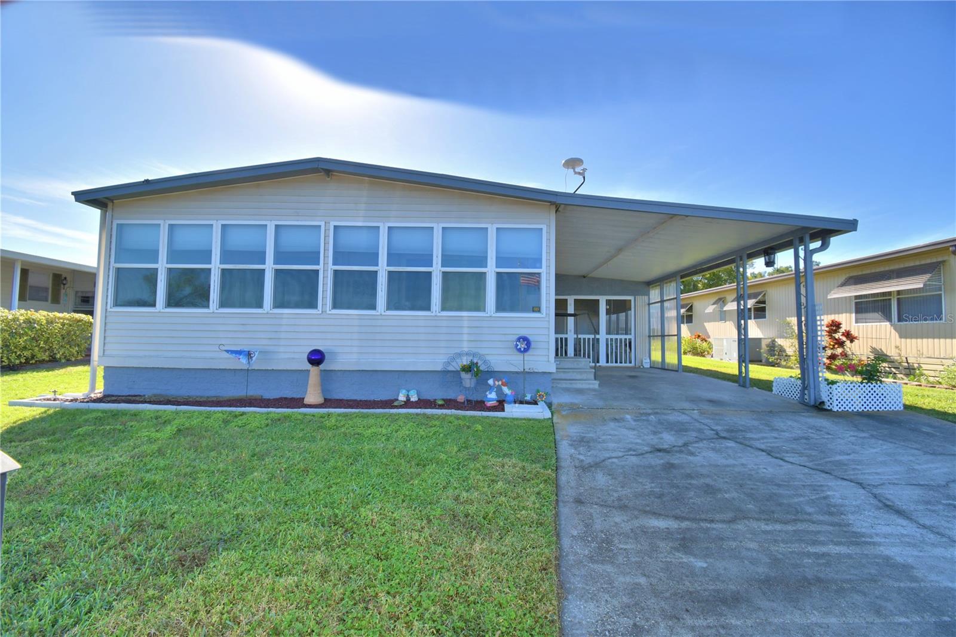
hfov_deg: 100.4
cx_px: 478
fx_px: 398
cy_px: 318
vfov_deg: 77.3
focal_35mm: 15
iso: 100
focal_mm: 10
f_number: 8
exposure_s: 1/250
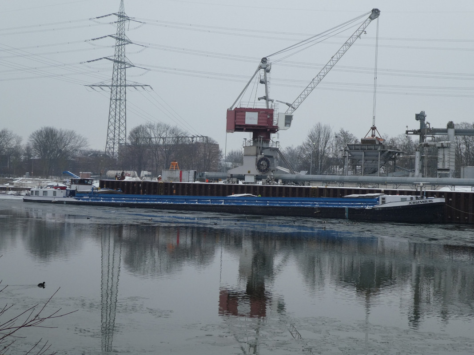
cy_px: 178
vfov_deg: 22.6
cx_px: 237
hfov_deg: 29.8
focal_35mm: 65
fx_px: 890
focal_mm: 11.7
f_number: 4.4
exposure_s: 1/250
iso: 80
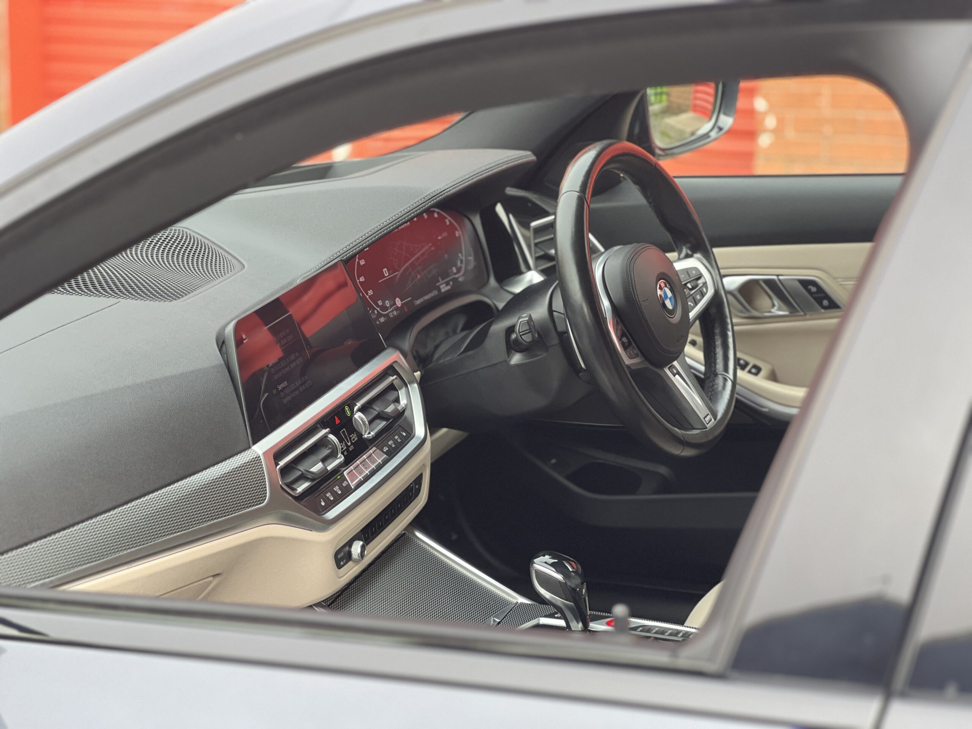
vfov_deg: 19.1
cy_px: 364
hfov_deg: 25.3
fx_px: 2162
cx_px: 486
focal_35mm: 77
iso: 200
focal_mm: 9
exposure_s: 1/121
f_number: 2.8
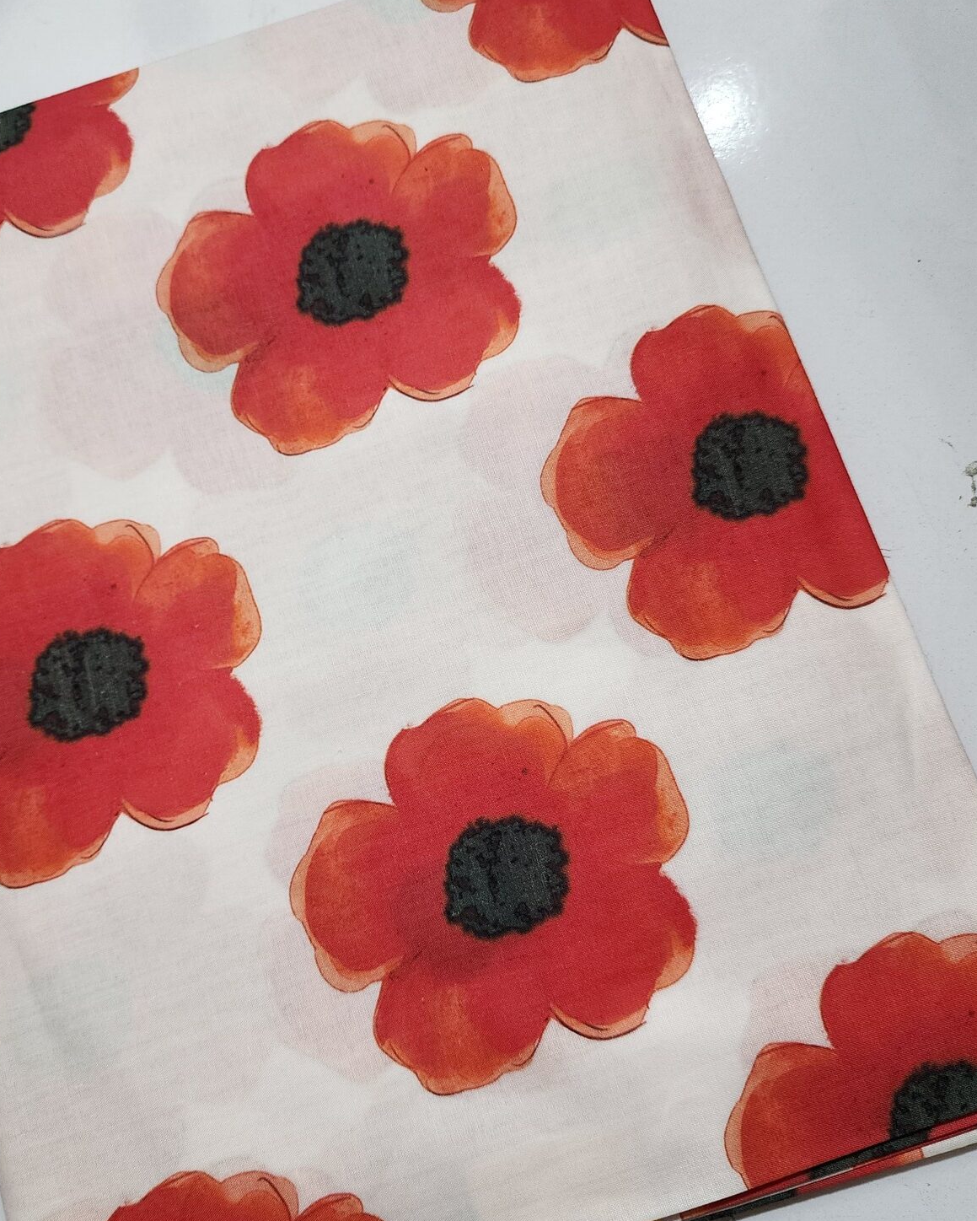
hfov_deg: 46.9
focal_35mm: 31
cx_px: 404
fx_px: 1120
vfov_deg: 57.1
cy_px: 637
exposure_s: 1/180
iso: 200
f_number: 1.8
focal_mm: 6.4
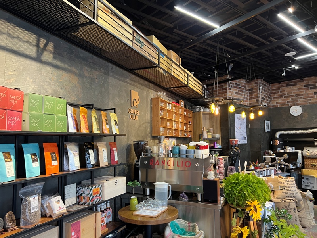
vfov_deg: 53.1
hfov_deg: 67.3
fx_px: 238
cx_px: 158
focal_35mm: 26
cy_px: 119
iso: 250
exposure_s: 1/60
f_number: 1.5
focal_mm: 5.7
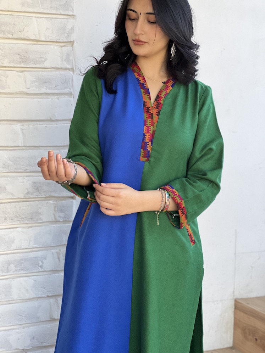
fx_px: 786
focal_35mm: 77
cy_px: 176
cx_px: 132
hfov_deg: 19.1
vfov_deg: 25.3
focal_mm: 9
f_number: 2.8
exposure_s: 1/121
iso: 200
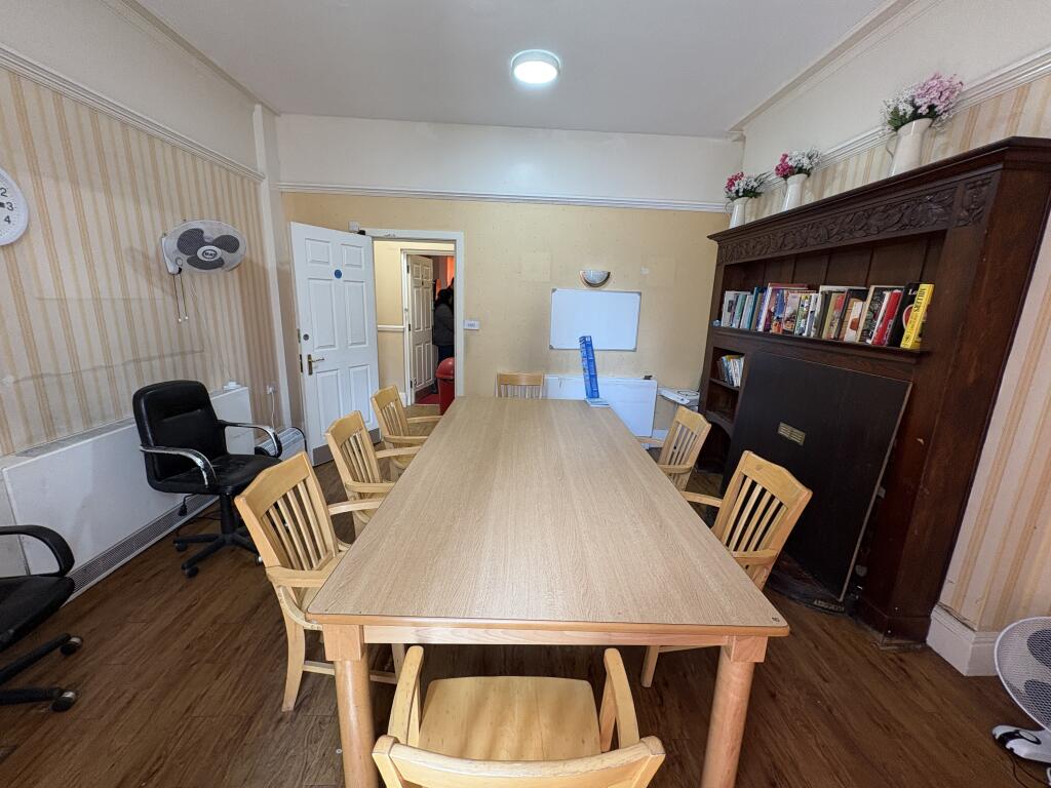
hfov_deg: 102.1
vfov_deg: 85.7
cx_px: 526
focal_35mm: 14
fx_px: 425
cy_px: 394
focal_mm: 2.22
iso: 160
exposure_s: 1/50
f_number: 2.2
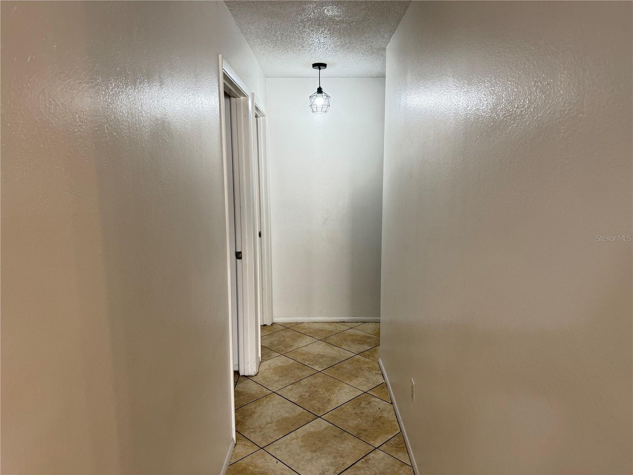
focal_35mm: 24
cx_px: 316
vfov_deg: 56.8
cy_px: 238
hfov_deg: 71.6
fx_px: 439
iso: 125
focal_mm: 6.76
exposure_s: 1/60
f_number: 1.78
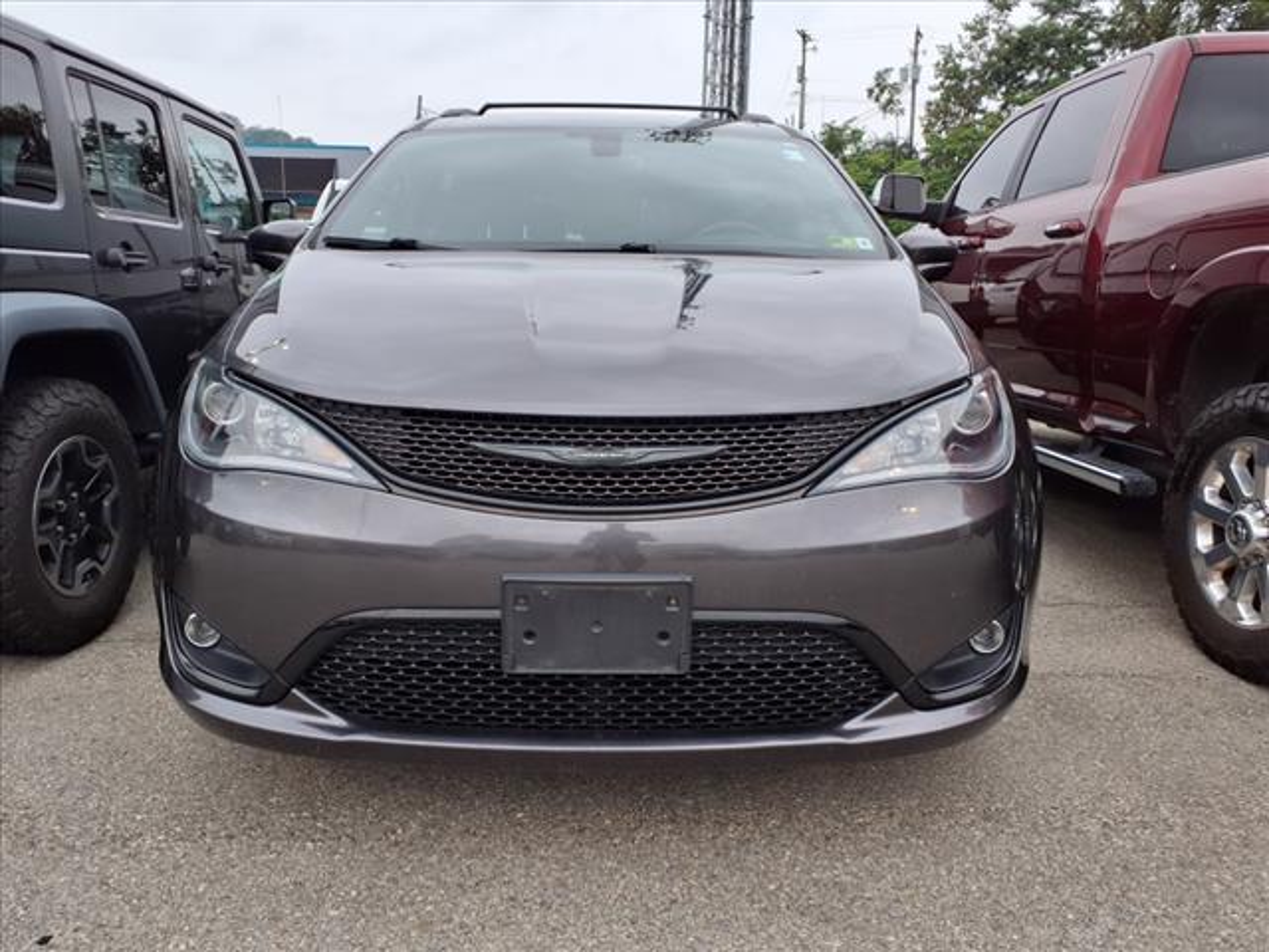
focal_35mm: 27
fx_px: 990
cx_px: 634
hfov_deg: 65.3
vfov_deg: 51.4
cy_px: 476
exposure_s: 1/135
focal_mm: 3.58
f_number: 1.9
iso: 40
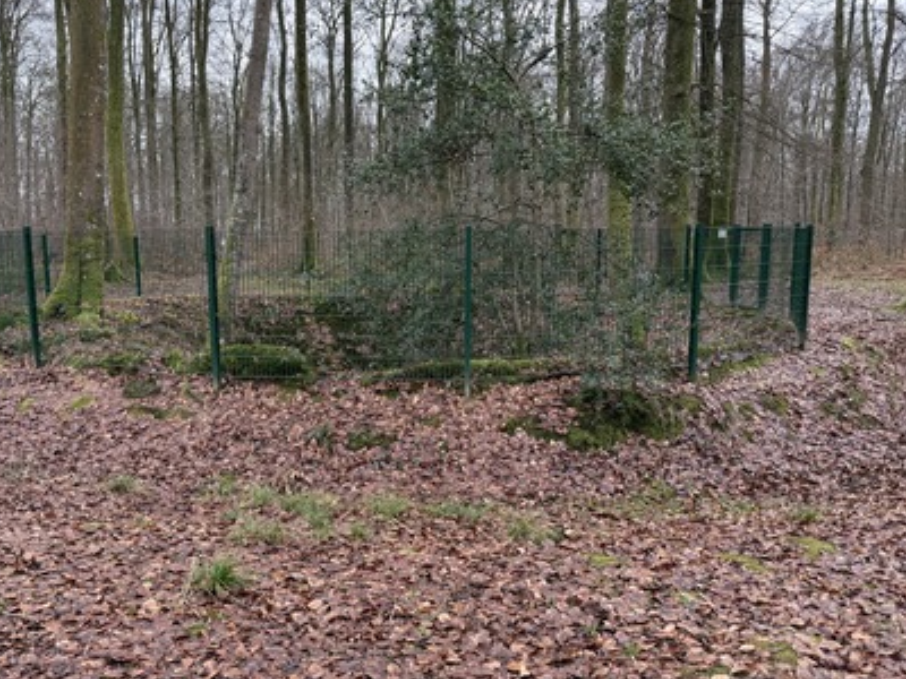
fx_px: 785
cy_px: 356
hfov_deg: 59.7
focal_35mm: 30
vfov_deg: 46.8
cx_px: 385
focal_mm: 6.76
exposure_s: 1/230
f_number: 1.78
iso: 200
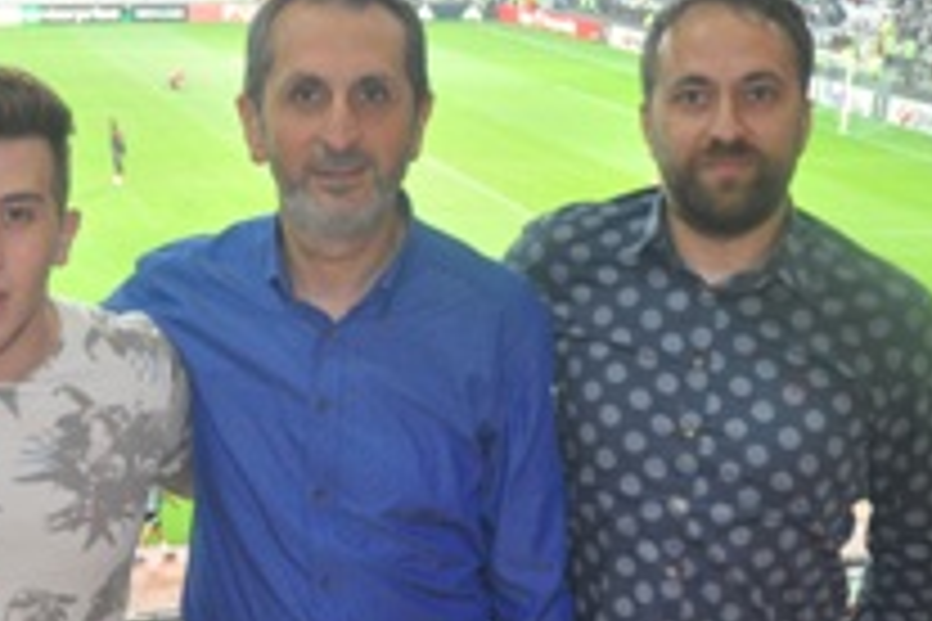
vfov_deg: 17.3
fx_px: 2019
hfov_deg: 25.4
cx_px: 149
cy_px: 513
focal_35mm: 78
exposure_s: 1/60
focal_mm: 24
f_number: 3.8
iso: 800
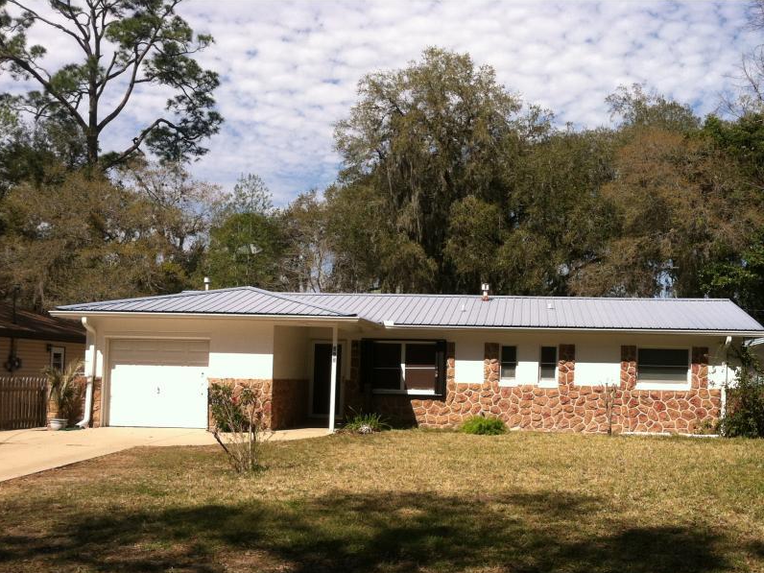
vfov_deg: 32.0
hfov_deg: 41.9
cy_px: 367
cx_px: 458
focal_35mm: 45
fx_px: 993
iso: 80
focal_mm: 3.85
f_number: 2.8
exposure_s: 1/1200
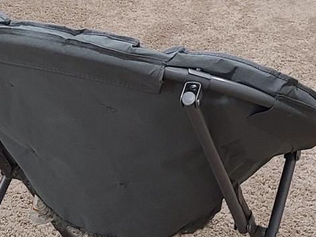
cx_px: 129
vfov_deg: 11.8
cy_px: -215
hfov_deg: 17.3
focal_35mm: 114
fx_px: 1040
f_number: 1.8
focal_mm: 5.4
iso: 200
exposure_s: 1/40
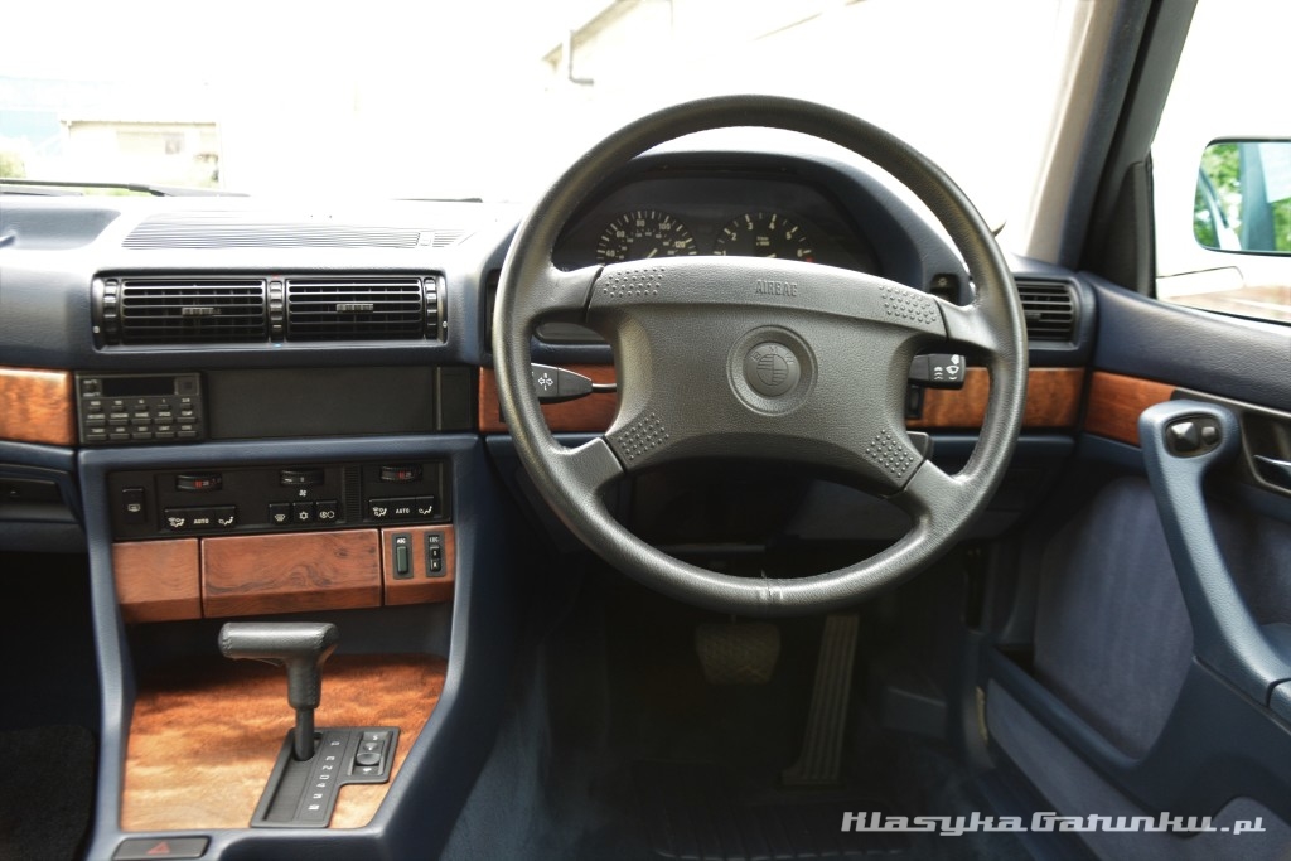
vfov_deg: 40.0
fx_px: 1184
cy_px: 430
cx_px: 646
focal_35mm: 33
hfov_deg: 57.2
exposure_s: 1/30
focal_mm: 22
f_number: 3.8
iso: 900
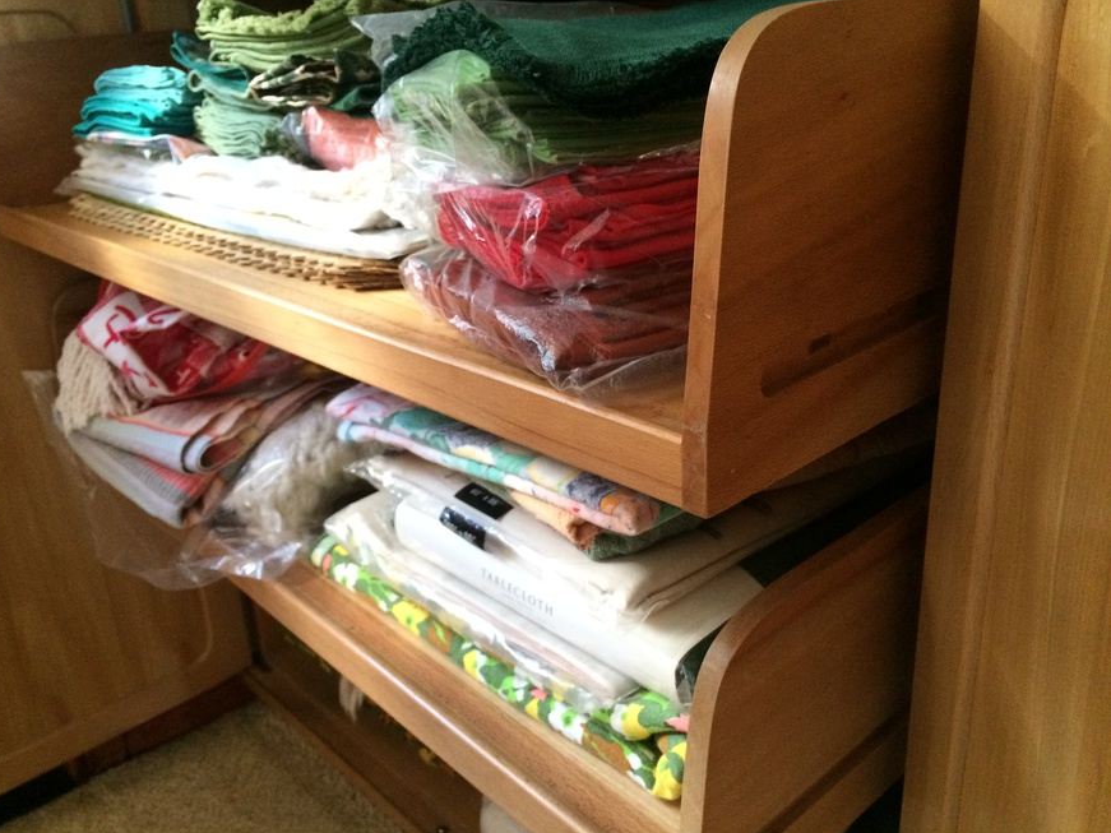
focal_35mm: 31
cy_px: 409
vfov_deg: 45.4
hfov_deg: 58.3
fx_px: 995
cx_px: 540
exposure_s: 1/24
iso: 320
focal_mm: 4.12
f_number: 2.2
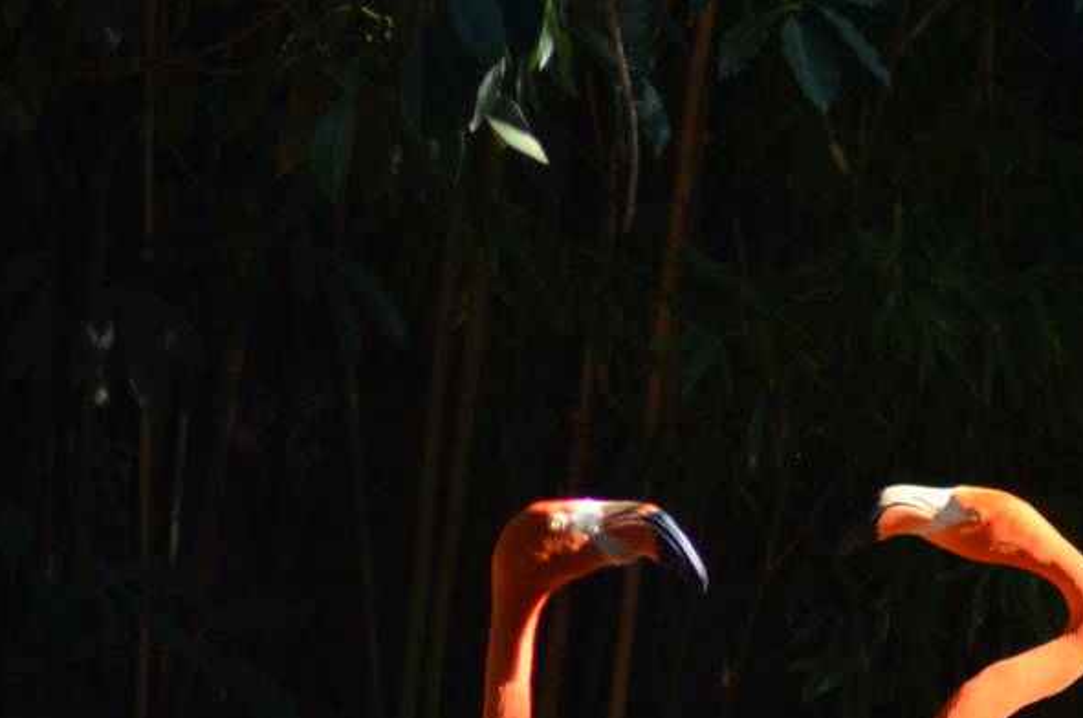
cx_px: 843
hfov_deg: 2.1
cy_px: 852
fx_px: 29253
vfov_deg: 1.4
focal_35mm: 974
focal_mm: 240
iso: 800
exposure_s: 1/1000
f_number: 5
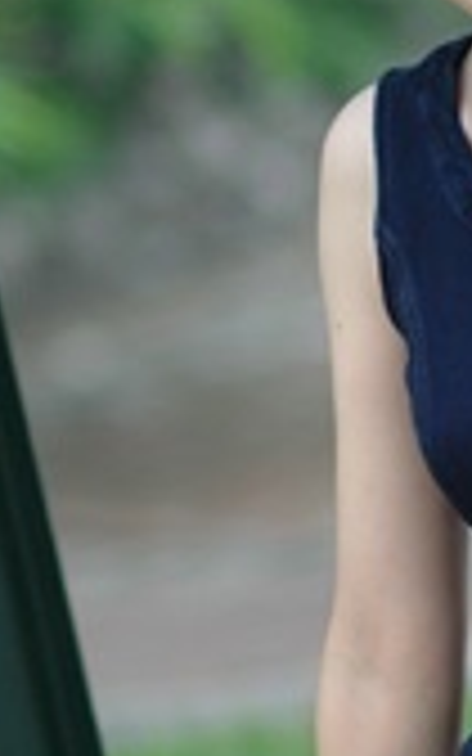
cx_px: 171
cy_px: 286
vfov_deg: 4.0
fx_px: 10683
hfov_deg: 2.5
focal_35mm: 519
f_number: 2
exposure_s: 1/800
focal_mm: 85
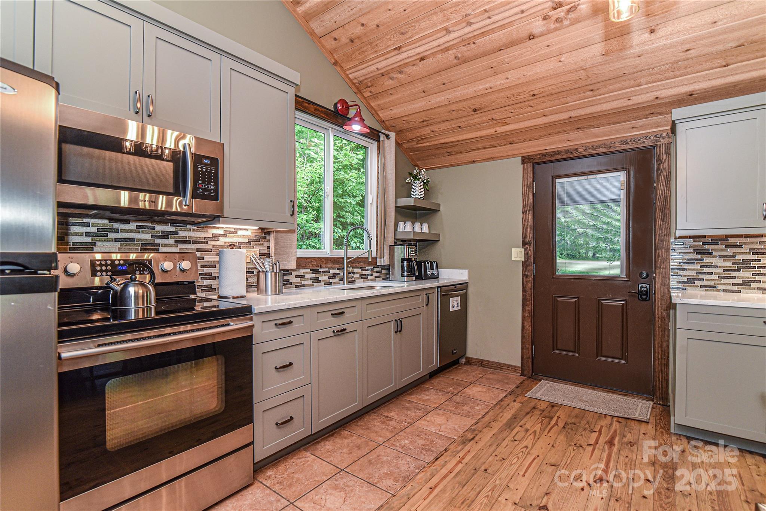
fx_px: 340
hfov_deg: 96.7
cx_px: 383
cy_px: 256
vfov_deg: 73.8
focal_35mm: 16
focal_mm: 16
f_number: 7.1
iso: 800
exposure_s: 1/60
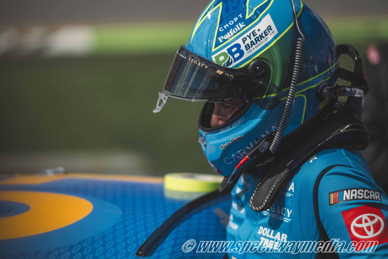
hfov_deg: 13.7
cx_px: 194
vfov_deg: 9.1
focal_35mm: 150
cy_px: 130
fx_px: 1617
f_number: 2.8
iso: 100
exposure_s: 1/1600
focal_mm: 150
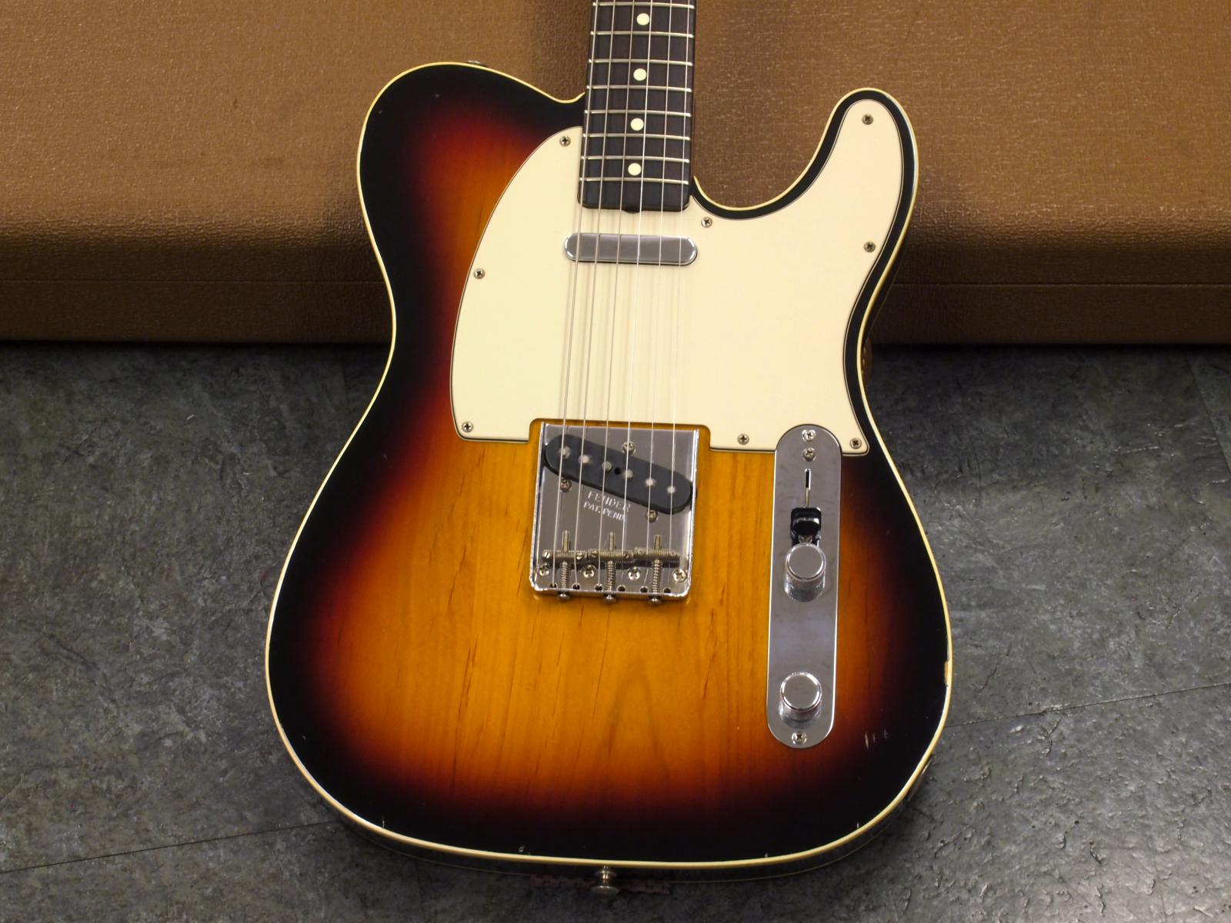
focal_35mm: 84
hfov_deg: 23.3
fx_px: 2987
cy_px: 462
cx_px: 616
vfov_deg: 17.6
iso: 200
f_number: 14
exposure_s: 1/2
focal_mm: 42
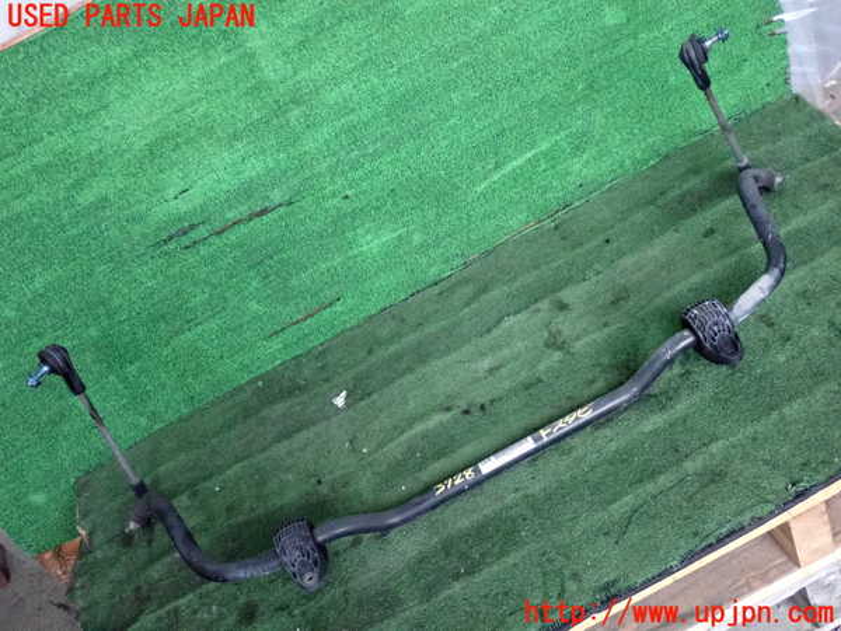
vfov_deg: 35.1
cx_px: 420
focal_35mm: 41
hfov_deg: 45.8
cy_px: 316
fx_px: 996
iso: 2500
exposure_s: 1/125
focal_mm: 7.31
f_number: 2.8
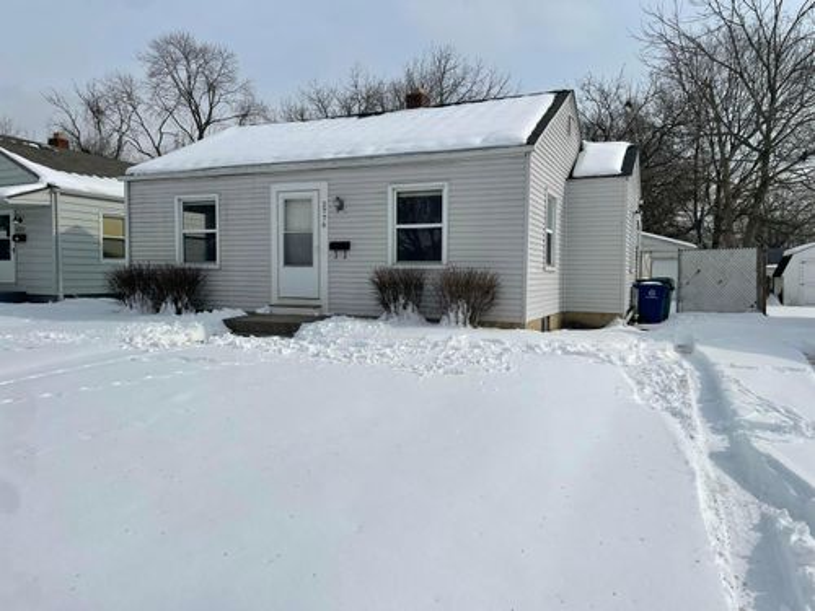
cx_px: 408
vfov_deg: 53.1
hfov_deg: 67.3
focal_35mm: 26
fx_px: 612
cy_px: 306
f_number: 1.6
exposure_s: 1/10753
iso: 32
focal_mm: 4.2
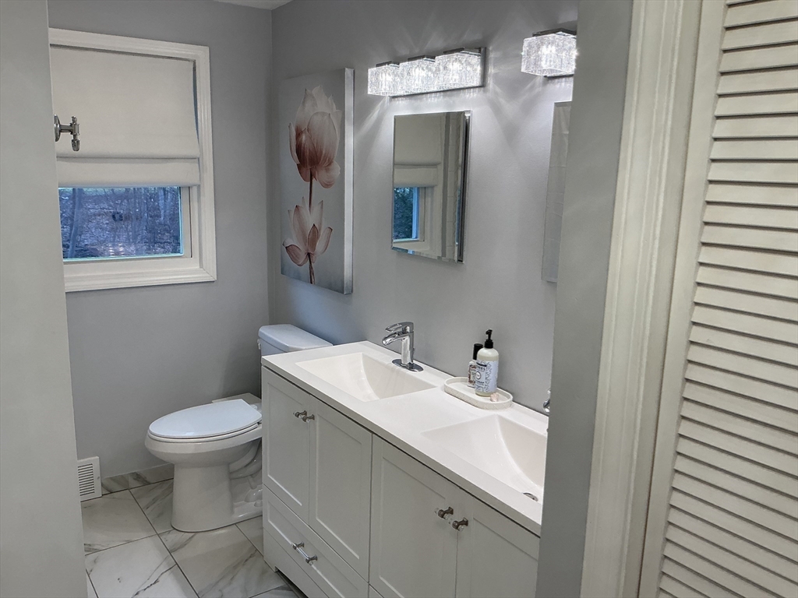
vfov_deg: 48.2
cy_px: 299
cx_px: 399
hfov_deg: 61.7
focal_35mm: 29
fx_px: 669
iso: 50
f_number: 1.8
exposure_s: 1/120
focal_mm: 3
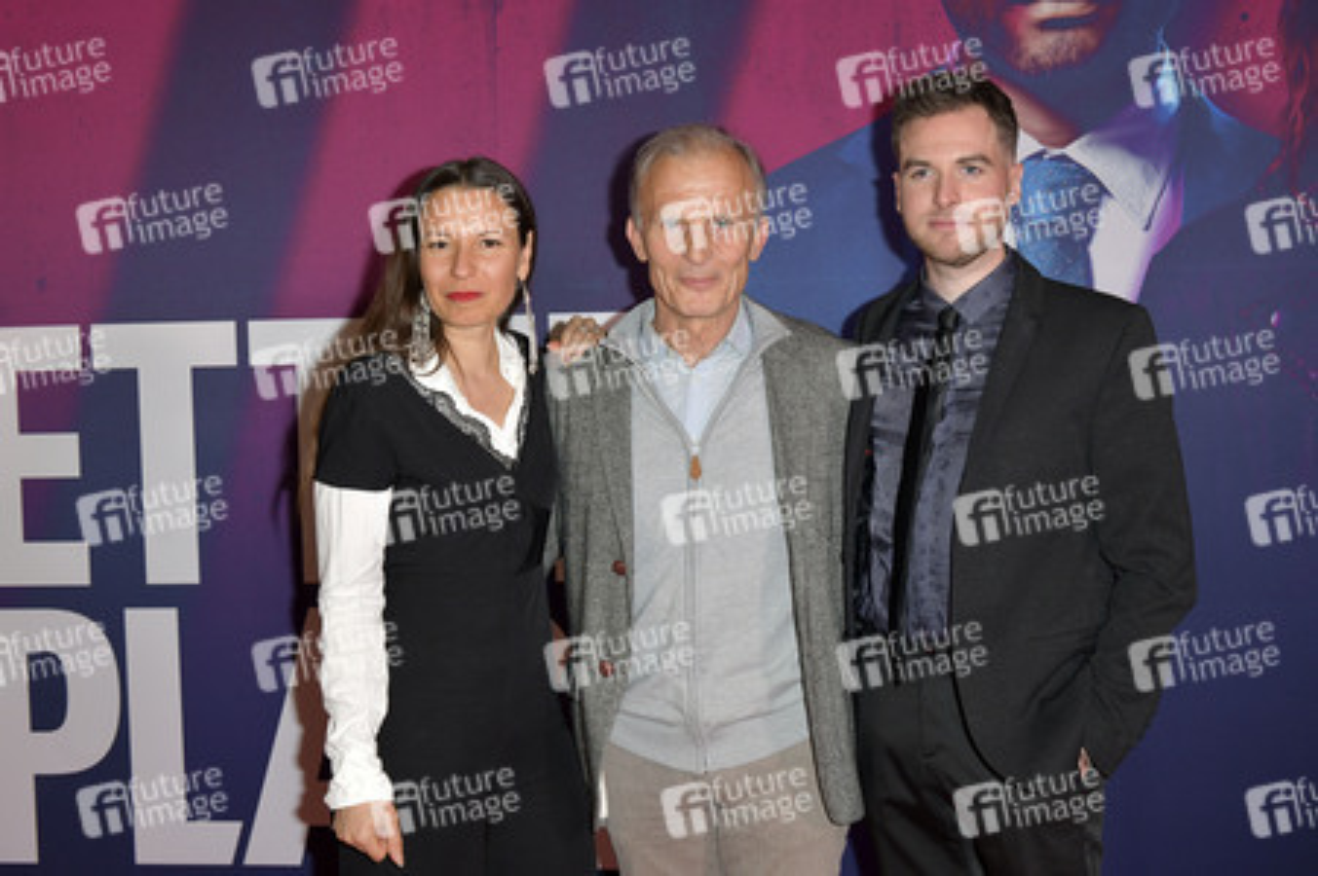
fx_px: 1610
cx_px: 659
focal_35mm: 44
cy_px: 438
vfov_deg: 30.5
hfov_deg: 44.5
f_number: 5.6
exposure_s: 1/200
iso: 800
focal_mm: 44
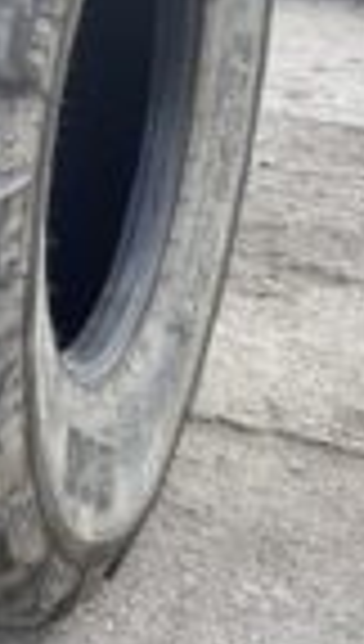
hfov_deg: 12.5
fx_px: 1451
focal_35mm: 85
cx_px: -368
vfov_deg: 24.6
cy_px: 137
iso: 32
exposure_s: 1/557
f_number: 1.8
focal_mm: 4.25
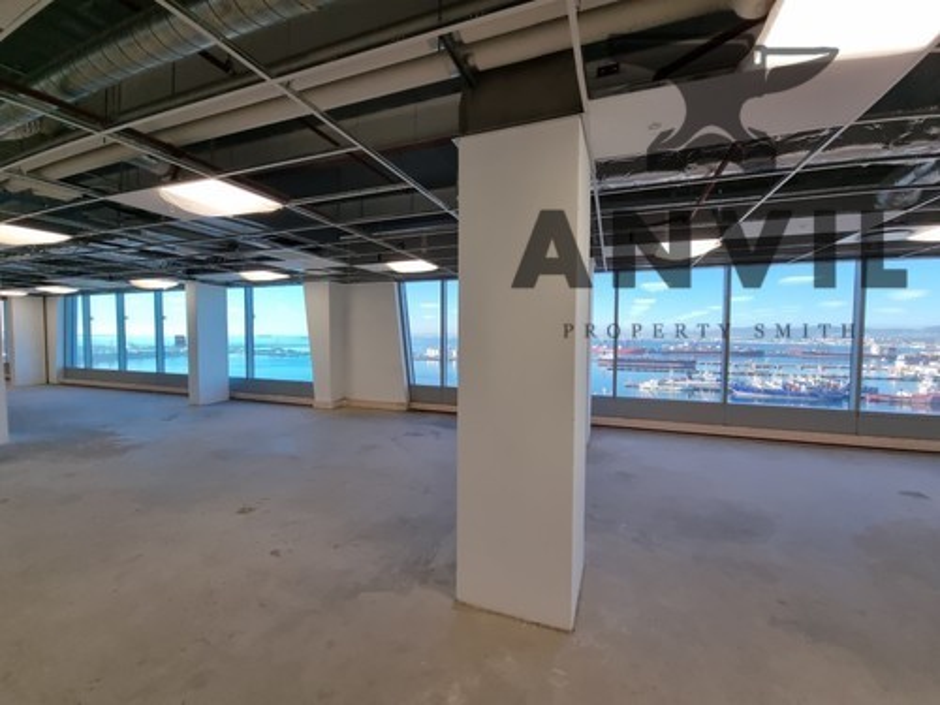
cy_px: 352
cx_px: 470
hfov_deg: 106.2
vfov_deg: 89.9
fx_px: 353
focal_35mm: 13
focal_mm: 2.2
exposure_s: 1/132
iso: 50
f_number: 2.2
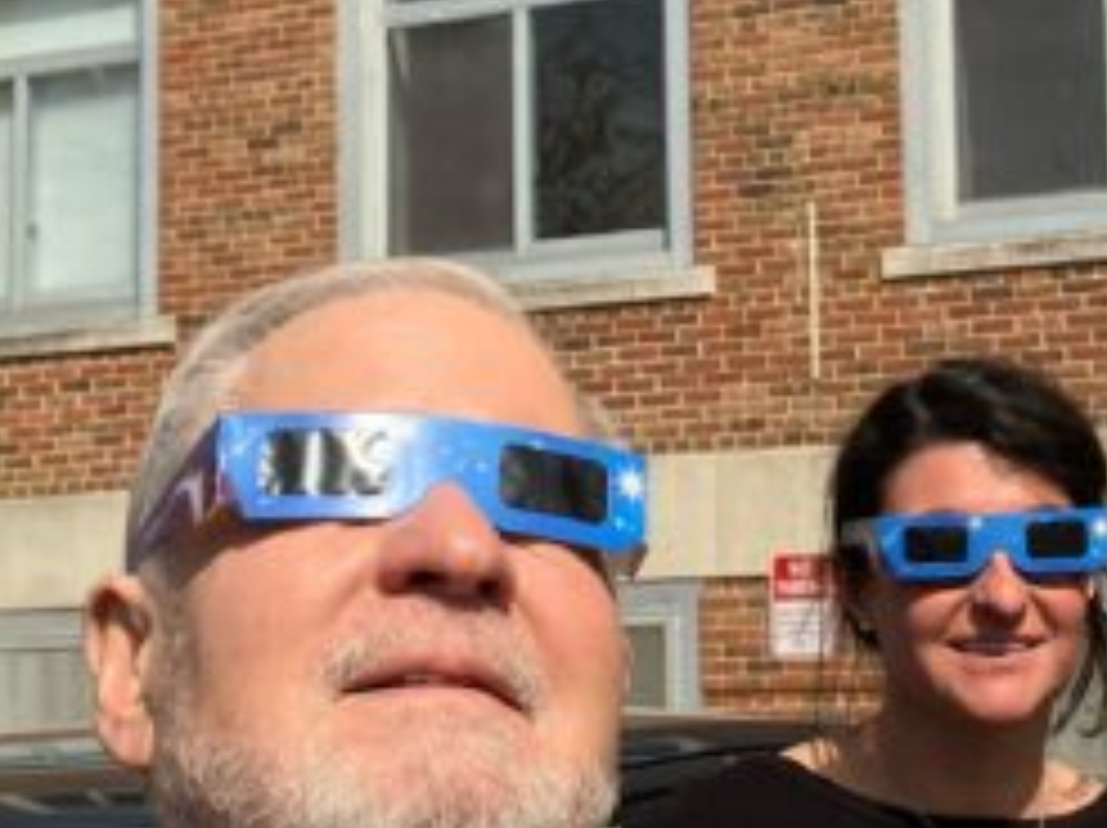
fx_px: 3131
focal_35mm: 98
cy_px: 146
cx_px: 850
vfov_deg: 15.0
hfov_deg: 19.9
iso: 32
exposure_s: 1/471
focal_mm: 3.99
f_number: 1.8
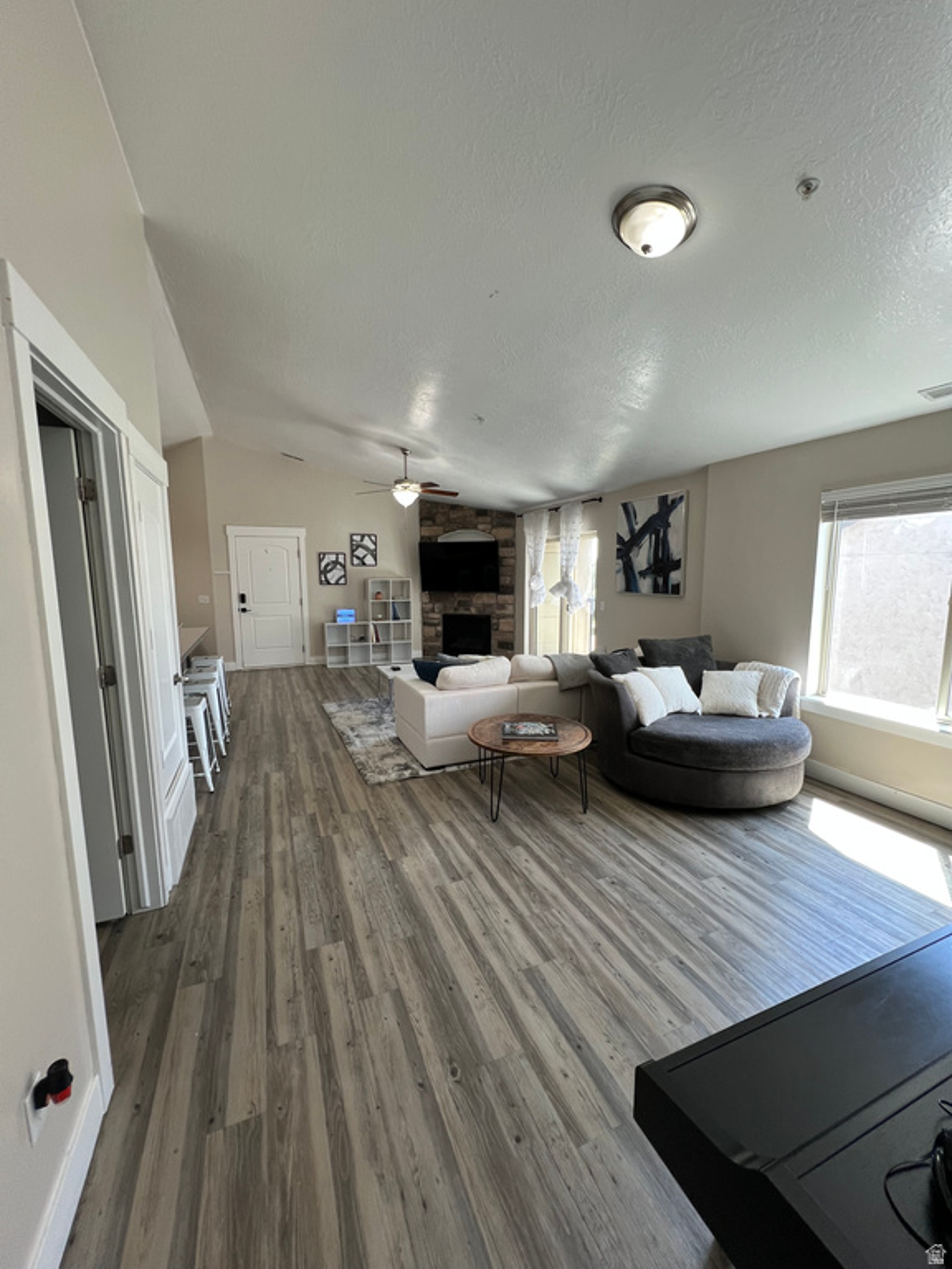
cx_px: 476
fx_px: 477
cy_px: 634
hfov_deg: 89.9
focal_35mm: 13
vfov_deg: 106.2
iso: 125
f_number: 1.8
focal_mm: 1.57
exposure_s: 1/120
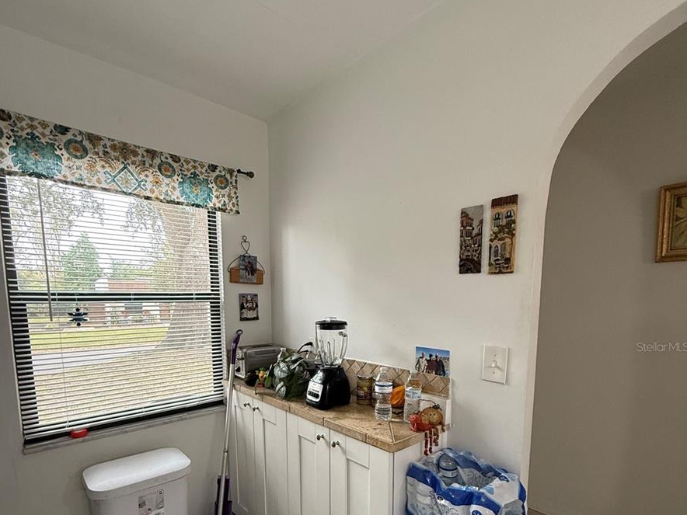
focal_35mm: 19
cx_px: 342
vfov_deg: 66.7
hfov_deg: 84.7
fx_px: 377
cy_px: 346
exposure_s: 1/120
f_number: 2.2
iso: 320
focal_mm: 2.22
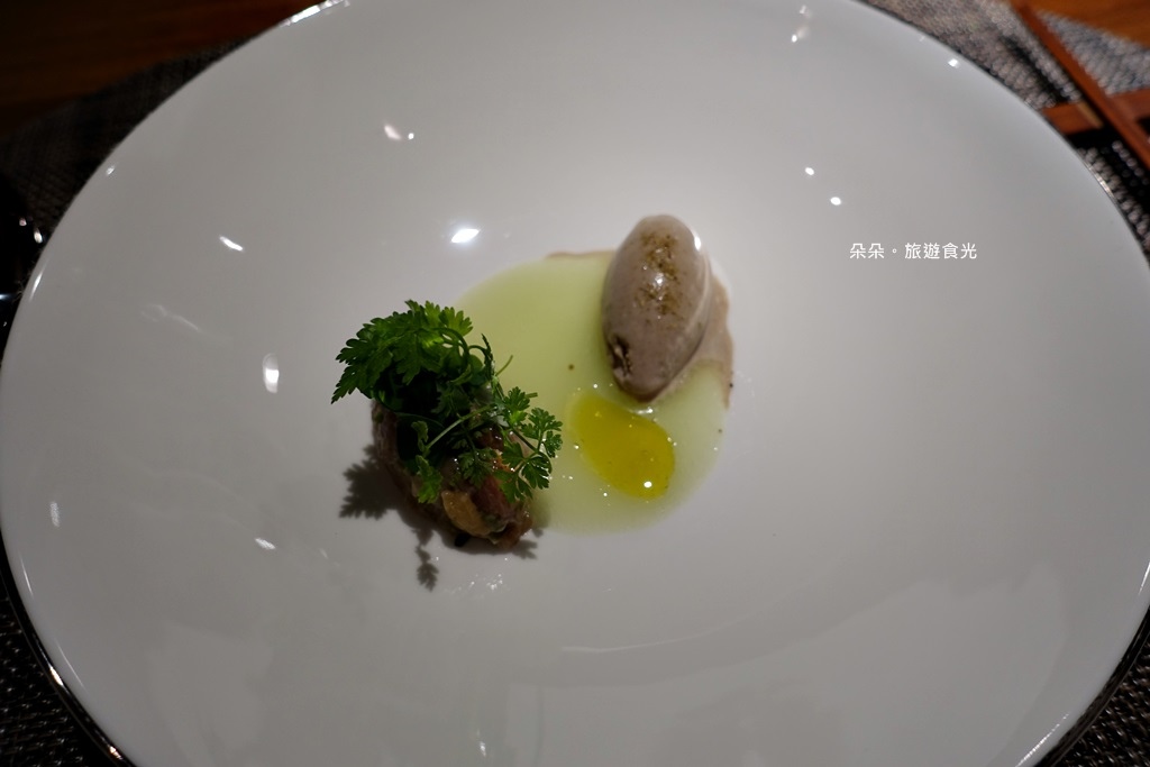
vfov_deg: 53.1
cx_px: 575
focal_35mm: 24
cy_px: 384
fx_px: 767
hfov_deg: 73.7
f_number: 2.8
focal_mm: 8.8
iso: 125
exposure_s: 1/30
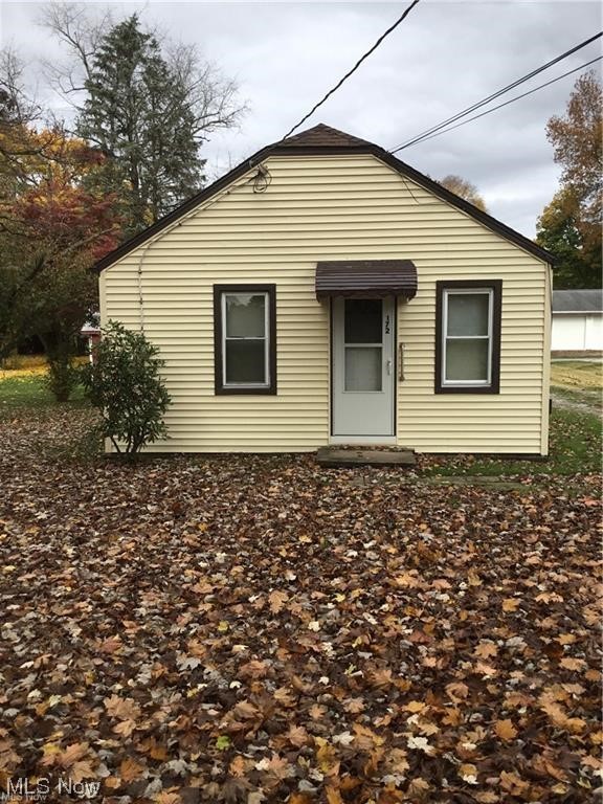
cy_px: 402
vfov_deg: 58.4
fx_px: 720
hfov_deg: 45.4
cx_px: 302
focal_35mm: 31
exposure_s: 1/673
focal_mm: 3.3
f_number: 2.4
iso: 25
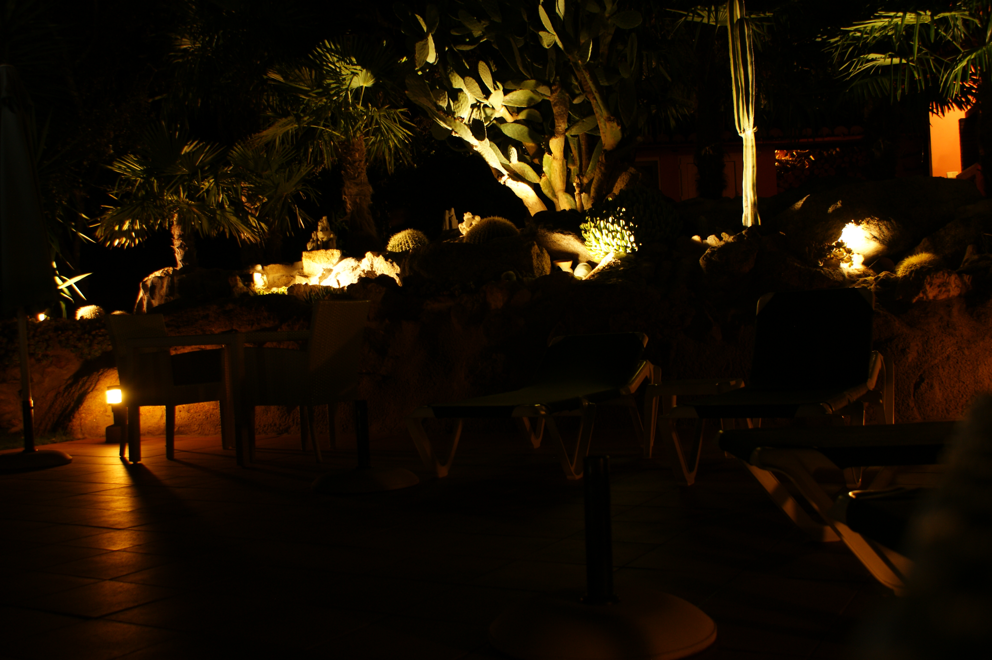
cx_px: 496
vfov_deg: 34.2
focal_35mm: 39
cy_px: 330
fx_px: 1074
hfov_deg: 49.6
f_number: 4.5
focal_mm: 26
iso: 200
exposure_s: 1/1.25
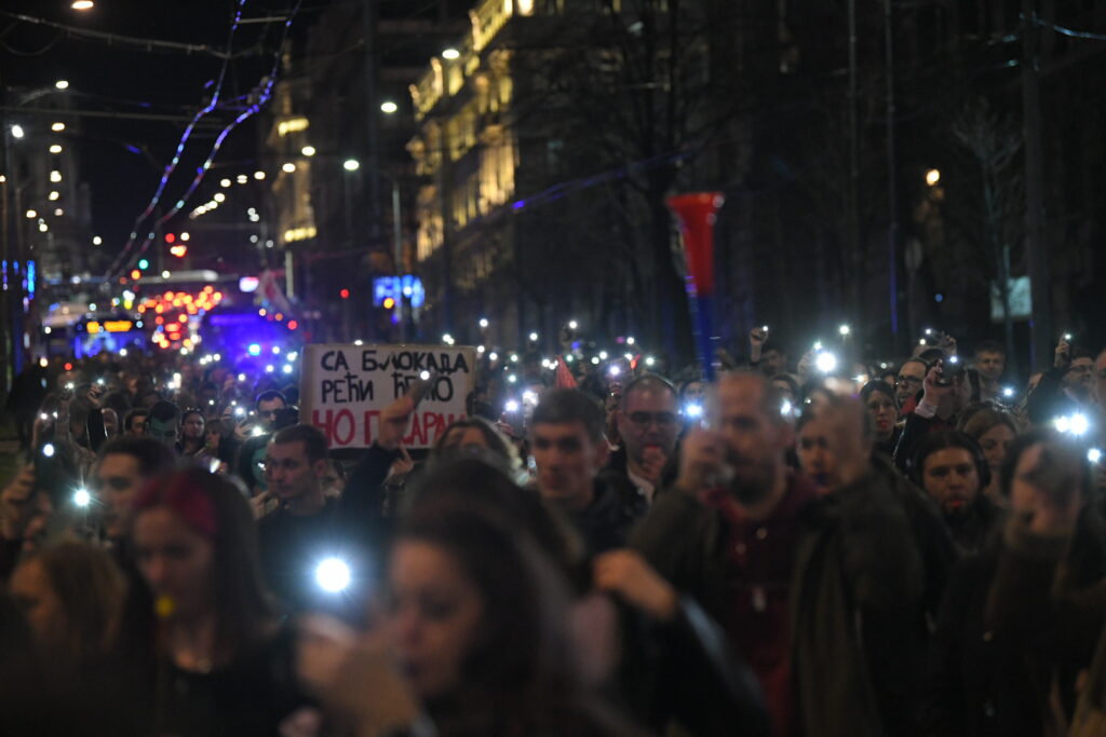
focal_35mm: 122
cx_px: 553
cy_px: 368
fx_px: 3748
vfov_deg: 11.2
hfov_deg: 16.8
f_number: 3.2
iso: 6400
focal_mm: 122
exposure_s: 1/320
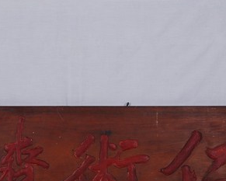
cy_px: 160
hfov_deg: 12.4
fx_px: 1037
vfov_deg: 9.9
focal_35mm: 155
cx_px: 64
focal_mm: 50
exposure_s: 1/100
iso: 100
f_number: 8
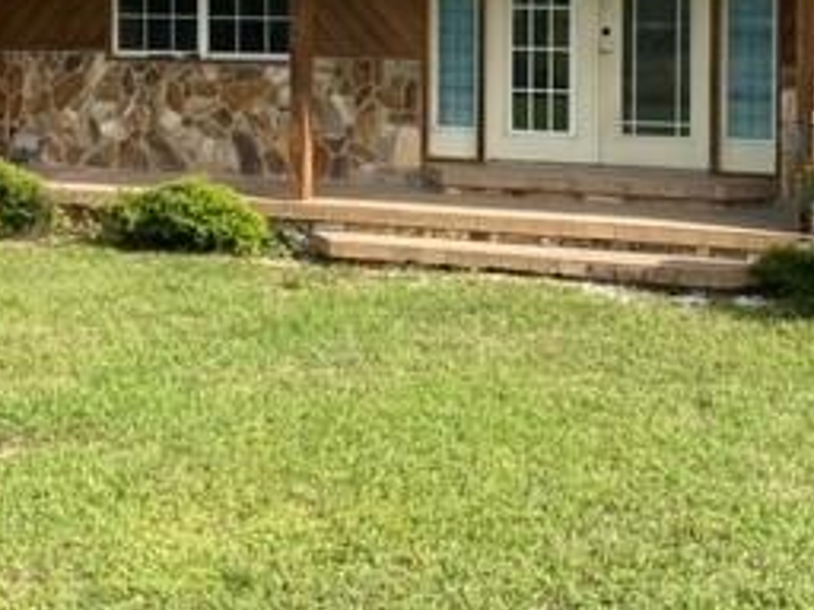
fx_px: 1646
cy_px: 60
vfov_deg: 20.6
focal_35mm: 70
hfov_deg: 27.7
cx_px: 461
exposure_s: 1/1000
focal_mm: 3.99
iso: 20
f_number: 1.8
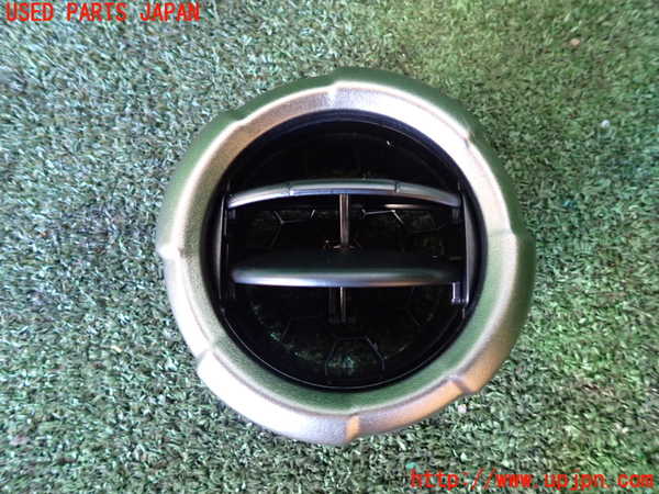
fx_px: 476
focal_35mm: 25
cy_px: 247
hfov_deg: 69.4
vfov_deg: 54.9
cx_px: 330
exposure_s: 1/30
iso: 800
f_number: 2
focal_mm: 4.5
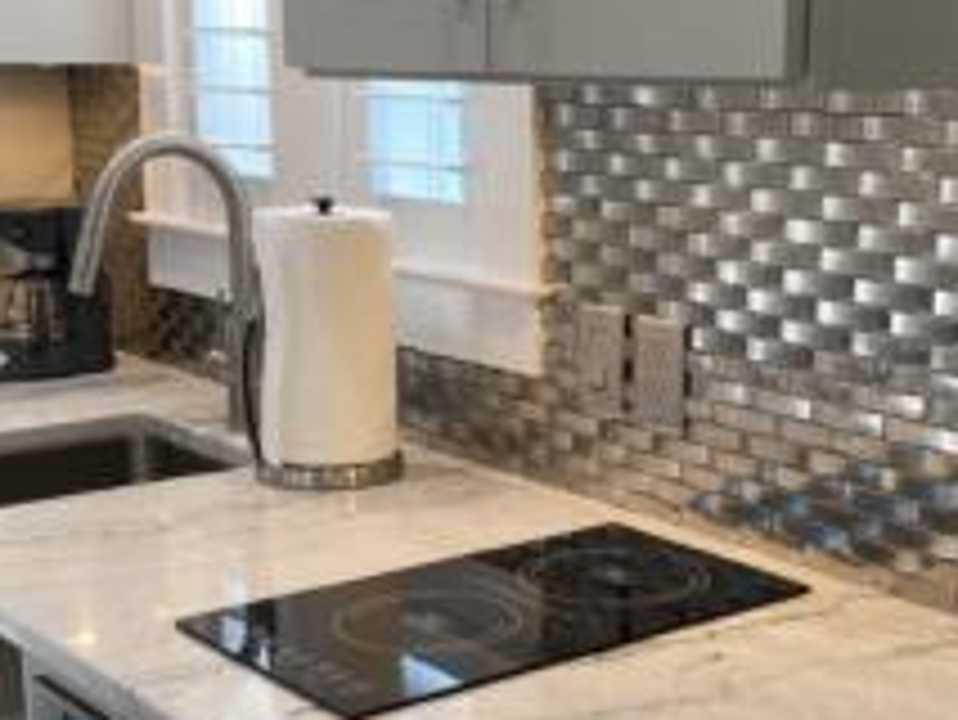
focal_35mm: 61
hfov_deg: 31.5
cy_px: 475
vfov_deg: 23.9
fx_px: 1689
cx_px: 616
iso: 125
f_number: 1.8
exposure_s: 1/120
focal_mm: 4.25
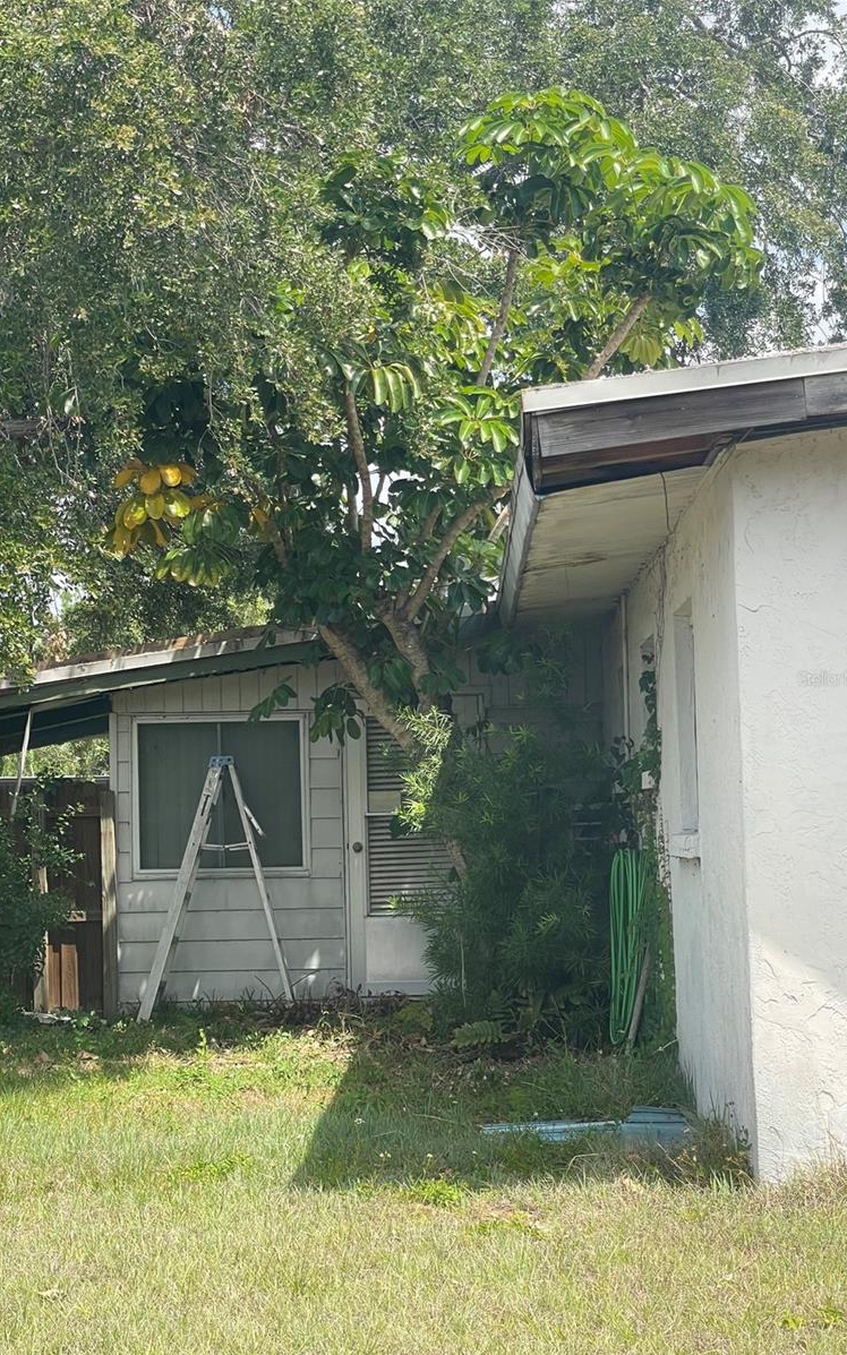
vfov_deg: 30.2
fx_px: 2512
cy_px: 678
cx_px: 368
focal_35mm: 68
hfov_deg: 19.1
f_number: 2.2
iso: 20
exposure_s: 1/612
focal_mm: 7.5
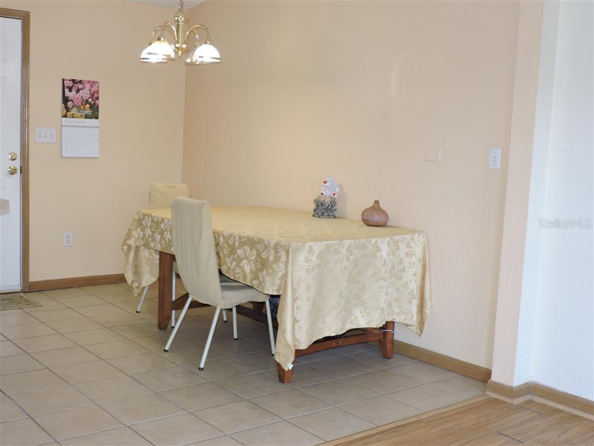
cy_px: 223
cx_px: 297
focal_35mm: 43
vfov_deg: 33.6
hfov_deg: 43.9
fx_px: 738
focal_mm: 7.7
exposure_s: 1/30
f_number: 3.4
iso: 200
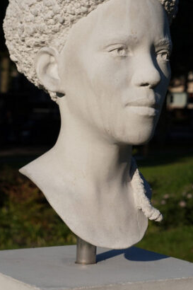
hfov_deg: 12.6
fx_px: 874
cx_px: 112
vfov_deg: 18.8
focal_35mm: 109
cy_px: 106
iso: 100
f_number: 10
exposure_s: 1/250
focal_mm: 55
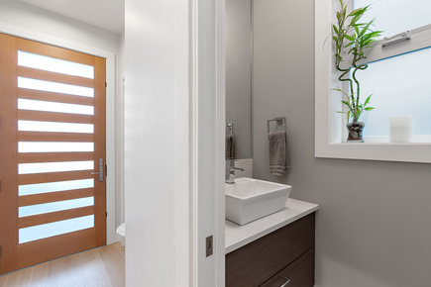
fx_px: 192
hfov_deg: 96.7
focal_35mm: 16
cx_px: 216
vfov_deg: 73.7
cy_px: 144
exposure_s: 1/6
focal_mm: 16
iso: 400
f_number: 7.1
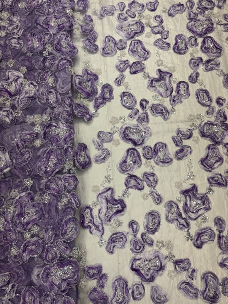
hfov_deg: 53.1
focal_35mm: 26
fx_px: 228
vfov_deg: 67.3
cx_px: 114
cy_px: 152
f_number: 1.6
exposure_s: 1/210
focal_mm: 5.96
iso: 40
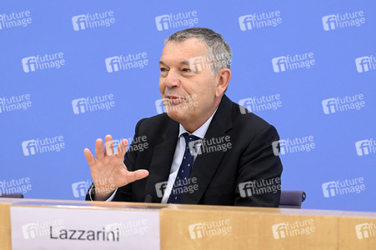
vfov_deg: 18.2
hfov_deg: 27.0
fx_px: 783
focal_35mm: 75
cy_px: 125
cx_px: 188
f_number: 5.6
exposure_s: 1/500
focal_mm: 75
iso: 4000
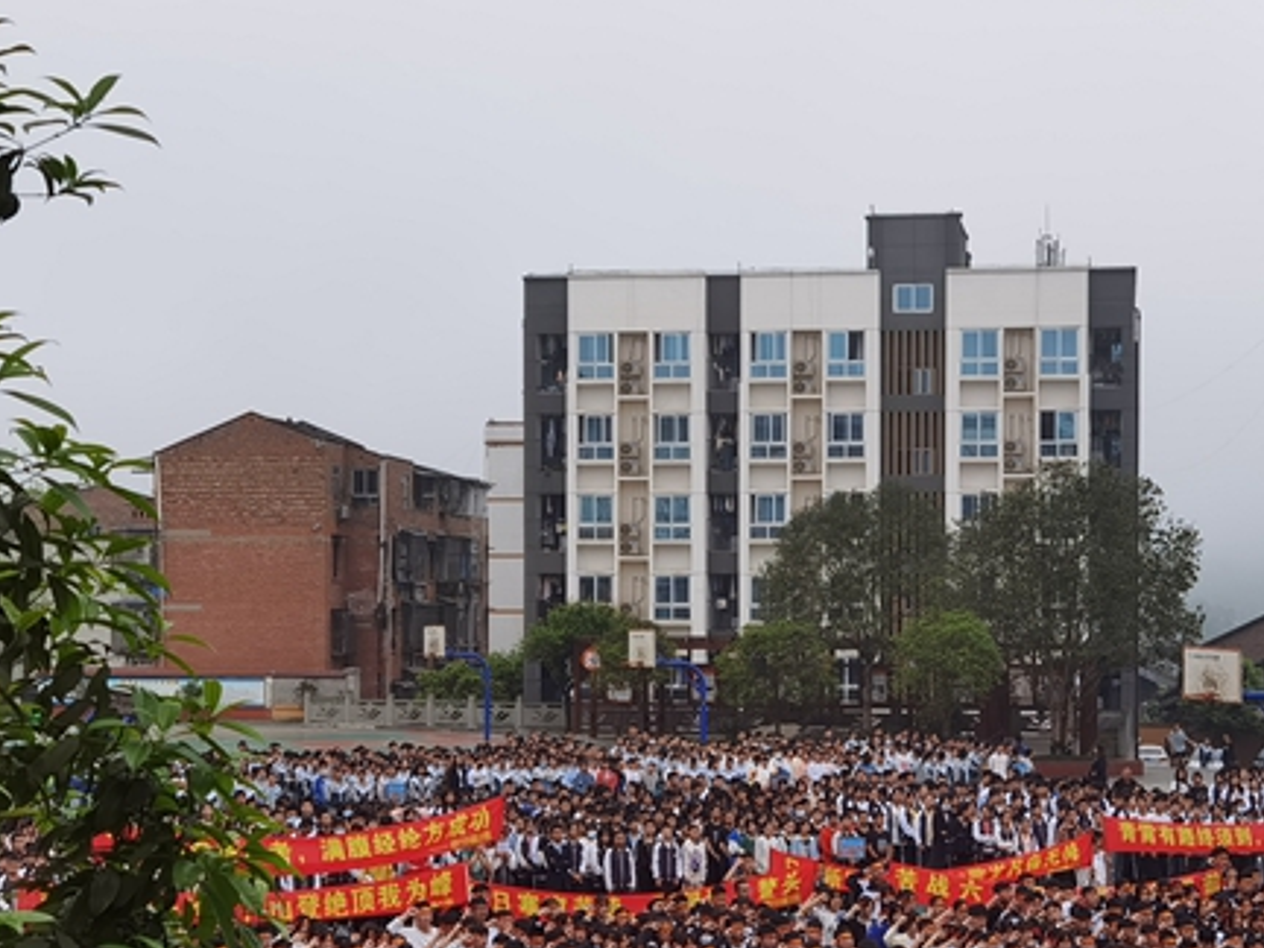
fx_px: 2812
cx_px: 790
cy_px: 594
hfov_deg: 25.3
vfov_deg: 19.1
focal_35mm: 77
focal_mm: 6.71
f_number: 1.9
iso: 50
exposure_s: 1/1370
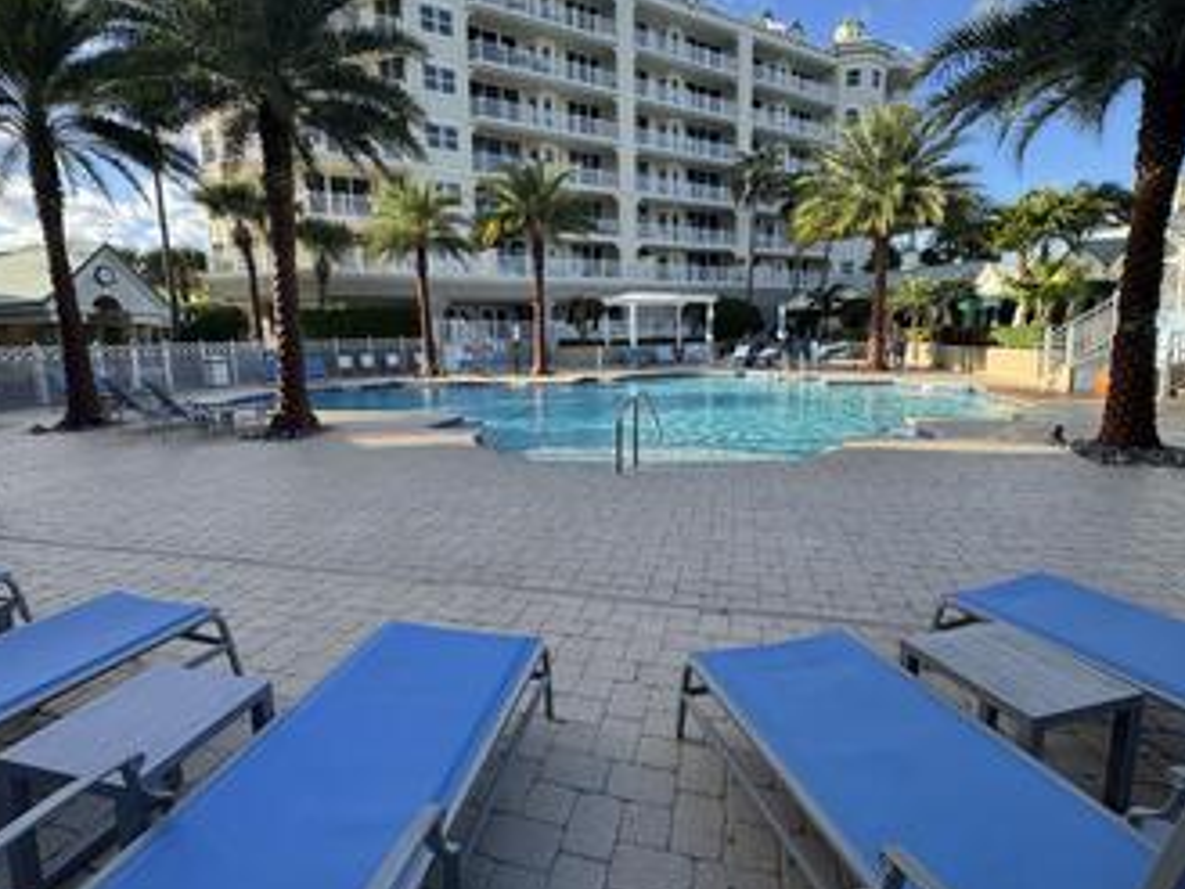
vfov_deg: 74.7
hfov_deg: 91.0
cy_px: 414
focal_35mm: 17
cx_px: 583
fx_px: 582
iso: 40
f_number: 2.2
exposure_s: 1/459
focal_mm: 2.22
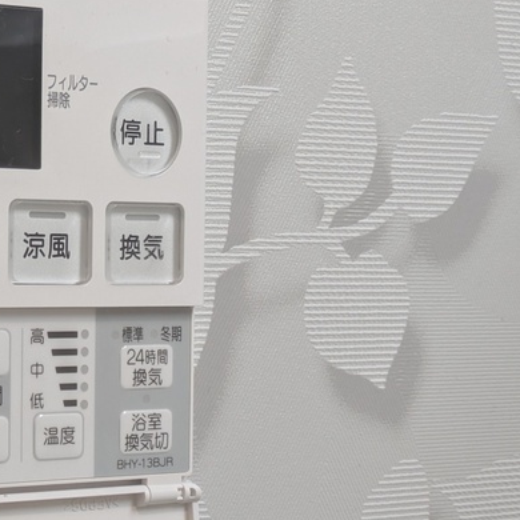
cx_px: -20
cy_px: 344
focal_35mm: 111
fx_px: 1886
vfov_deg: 15.7
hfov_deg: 15.4
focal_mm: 5.43
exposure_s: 1/40
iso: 79
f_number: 1.89
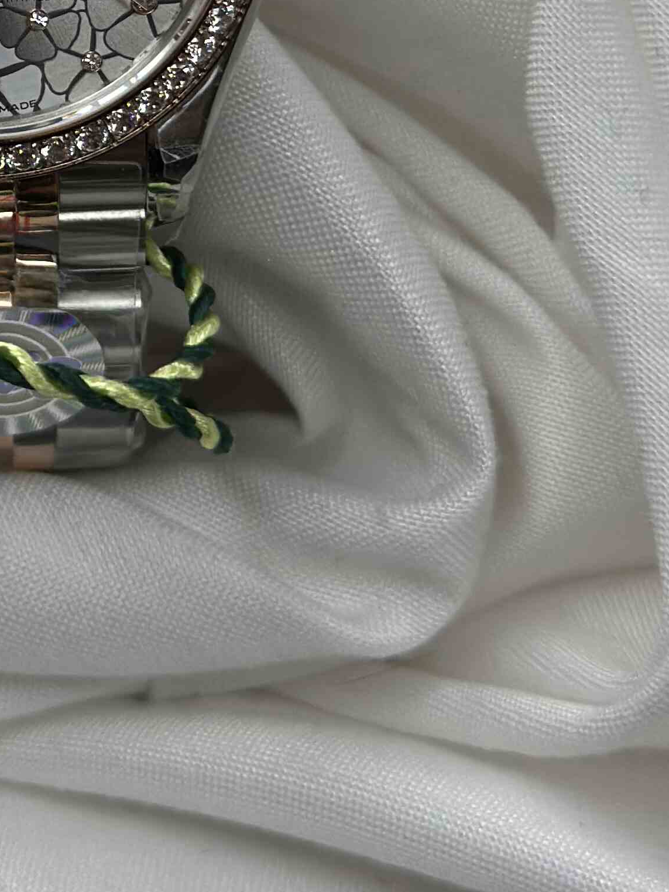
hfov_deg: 11.5
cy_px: -69
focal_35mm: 127
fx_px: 3273
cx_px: -44
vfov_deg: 15.2
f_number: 1.78
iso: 80
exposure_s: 1/1258
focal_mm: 6.86
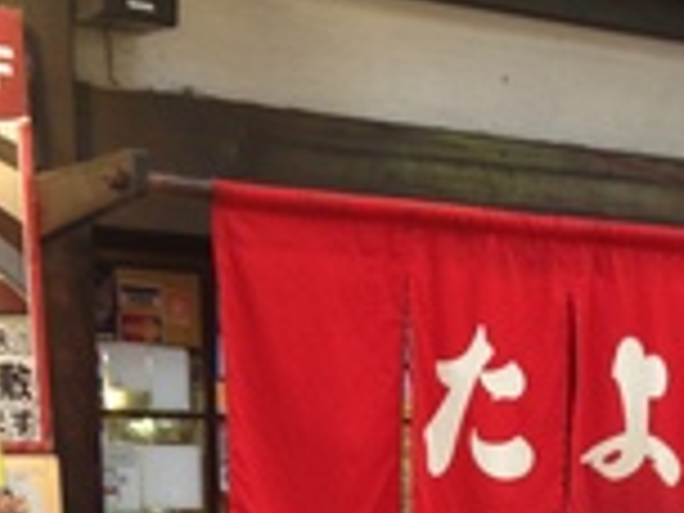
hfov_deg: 22.3
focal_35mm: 87
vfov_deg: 15.1
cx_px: 500
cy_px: 873
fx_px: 1719
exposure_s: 1/20
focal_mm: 4.12
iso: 64
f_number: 2.4
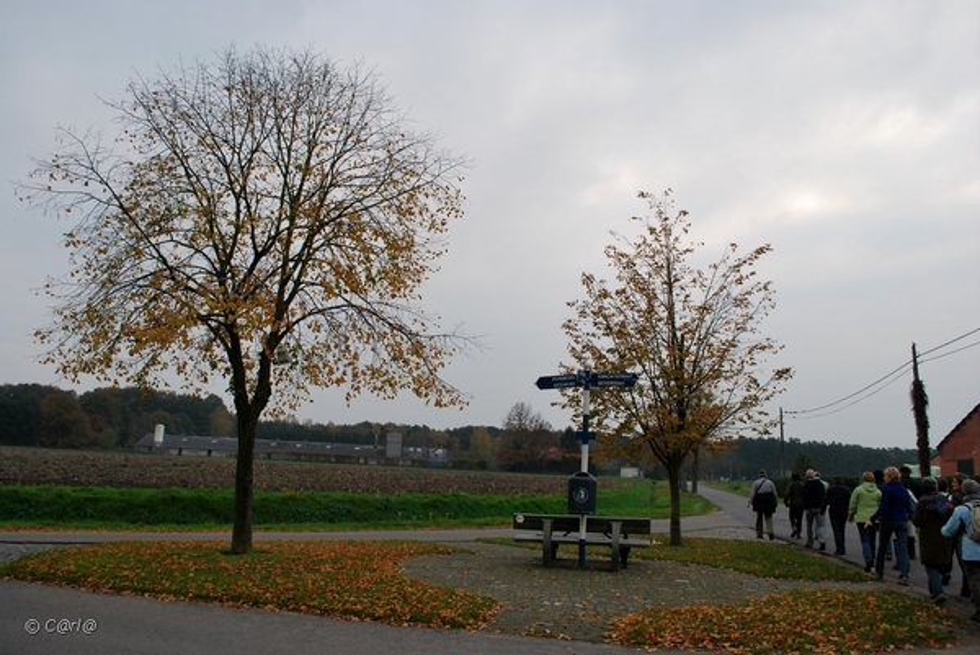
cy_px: 328
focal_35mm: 30
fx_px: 817
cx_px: 490
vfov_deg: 43.7
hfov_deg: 61.9
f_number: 5.6
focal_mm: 20
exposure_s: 1/125
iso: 110
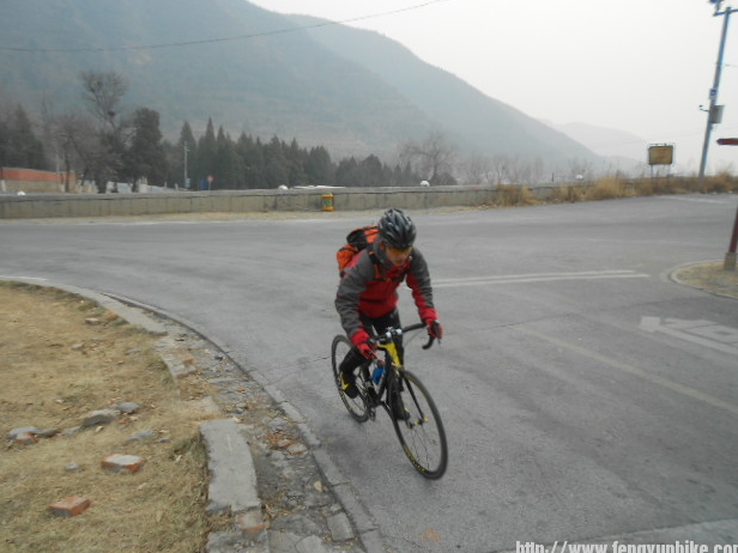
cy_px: 274
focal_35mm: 27
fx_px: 576
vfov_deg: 51.4
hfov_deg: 65.3
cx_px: 363
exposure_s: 1/160
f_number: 3.2
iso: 80
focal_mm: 4.6
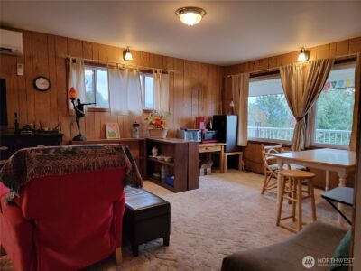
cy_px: 136
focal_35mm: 24
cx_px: 180
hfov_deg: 71.6
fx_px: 250
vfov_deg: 56.8
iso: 320
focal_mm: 6.7
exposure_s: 1/120
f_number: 1.8
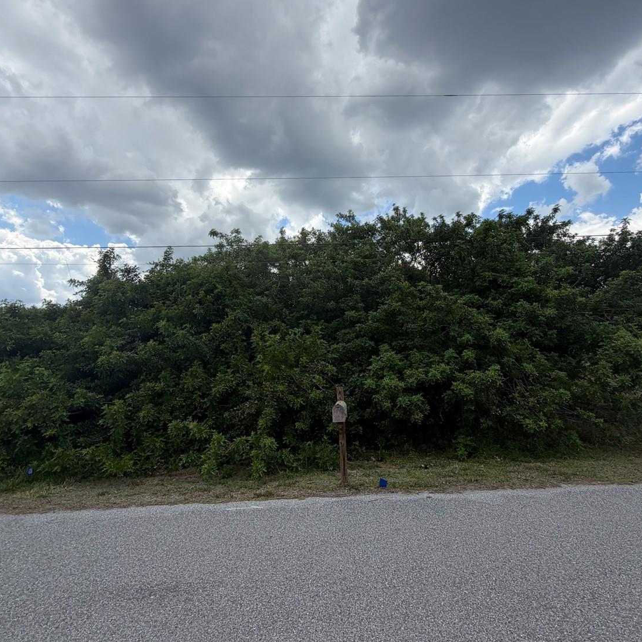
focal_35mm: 18
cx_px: 343
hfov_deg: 80.6
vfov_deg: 80.5
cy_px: 294
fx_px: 378
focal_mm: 2.22
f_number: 2.2
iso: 25
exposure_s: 1/770
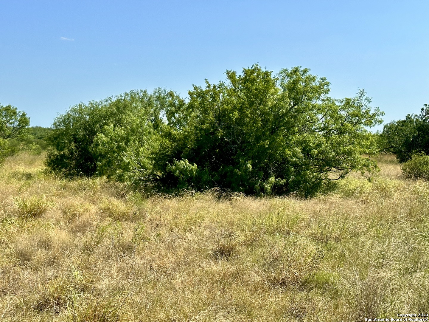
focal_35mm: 48
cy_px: 161
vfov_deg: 30.3
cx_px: 214
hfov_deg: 39.7
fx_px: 595
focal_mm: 6.86
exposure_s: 1/4367
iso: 64
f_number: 1.78
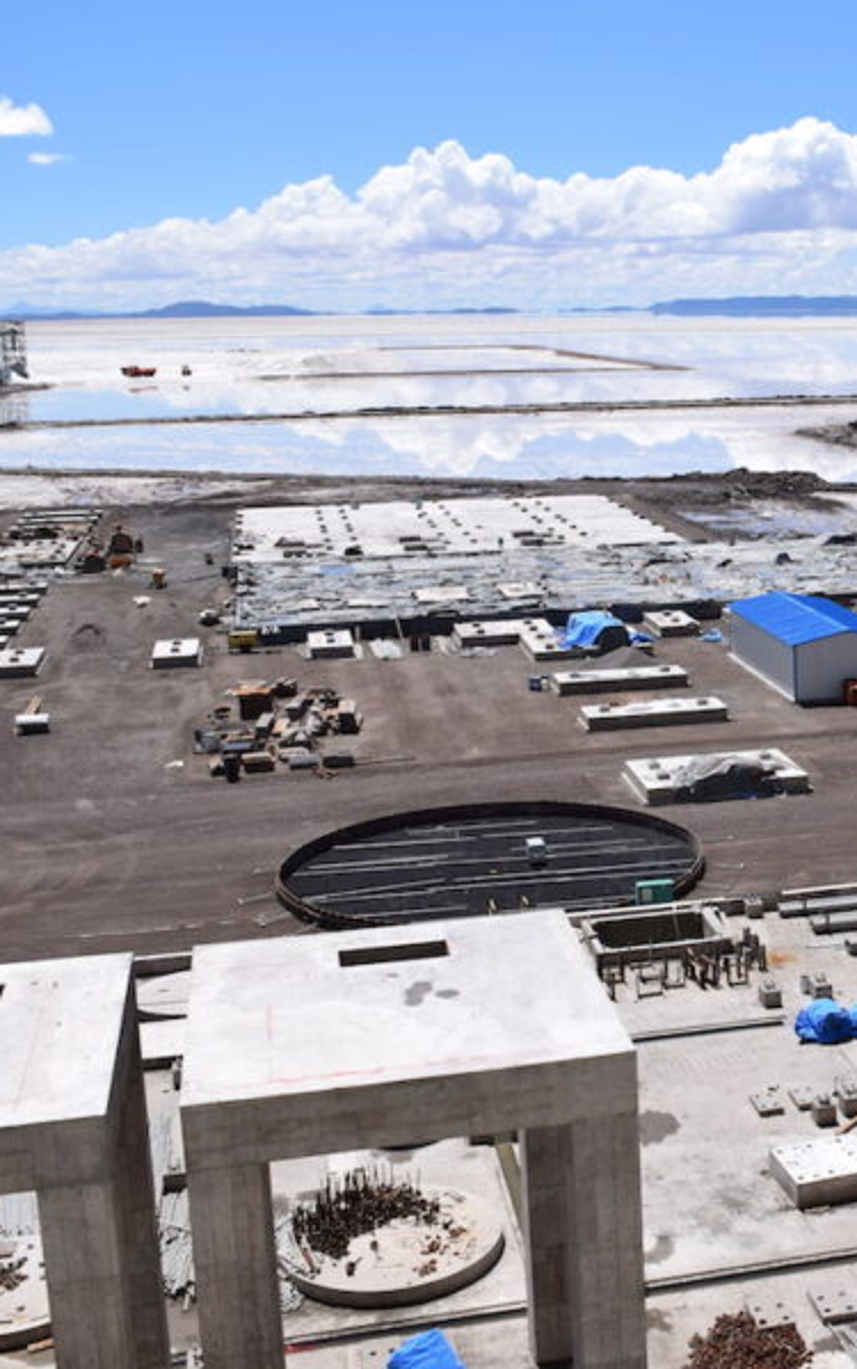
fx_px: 1754
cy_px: 613
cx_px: 868
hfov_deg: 26.0
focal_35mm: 47
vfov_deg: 42.6
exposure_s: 1/500
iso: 200
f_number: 11
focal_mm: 18
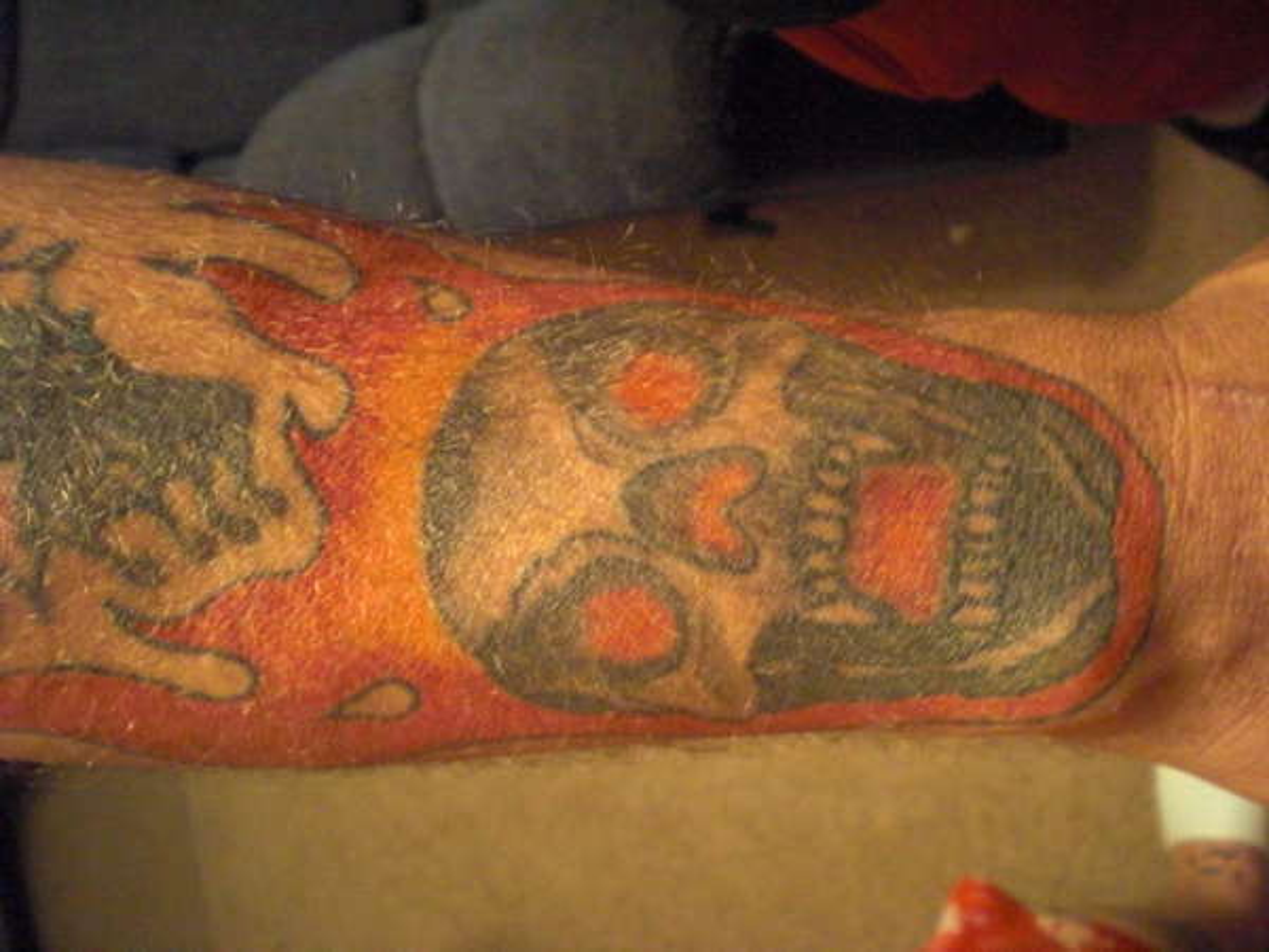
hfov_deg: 49.0
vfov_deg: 37.7
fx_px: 1393
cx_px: 634
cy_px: 476
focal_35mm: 38
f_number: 3.1
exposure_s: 1/8
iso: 800
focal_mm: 6.3
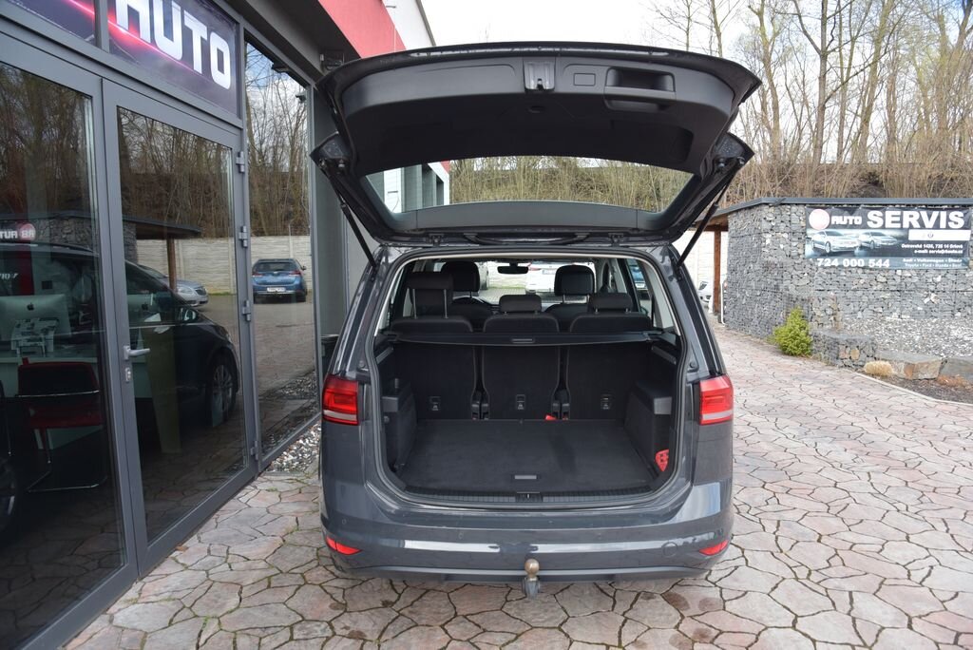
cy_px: 325
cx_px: 486
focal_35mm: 24
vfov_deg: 53.2
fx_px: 649
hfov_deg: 73.7
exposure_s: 1/200
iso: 500
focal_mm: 24
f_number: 7.1
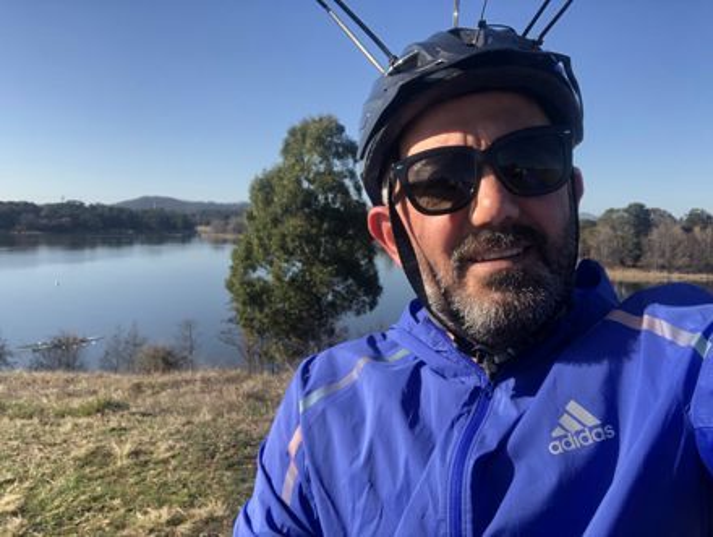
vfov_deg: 44.2
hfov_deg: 56.8
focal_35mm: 32
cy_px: 268
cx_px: 356
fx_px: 660
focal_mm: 2.87
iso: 20
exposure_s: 1/346
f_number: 2.2
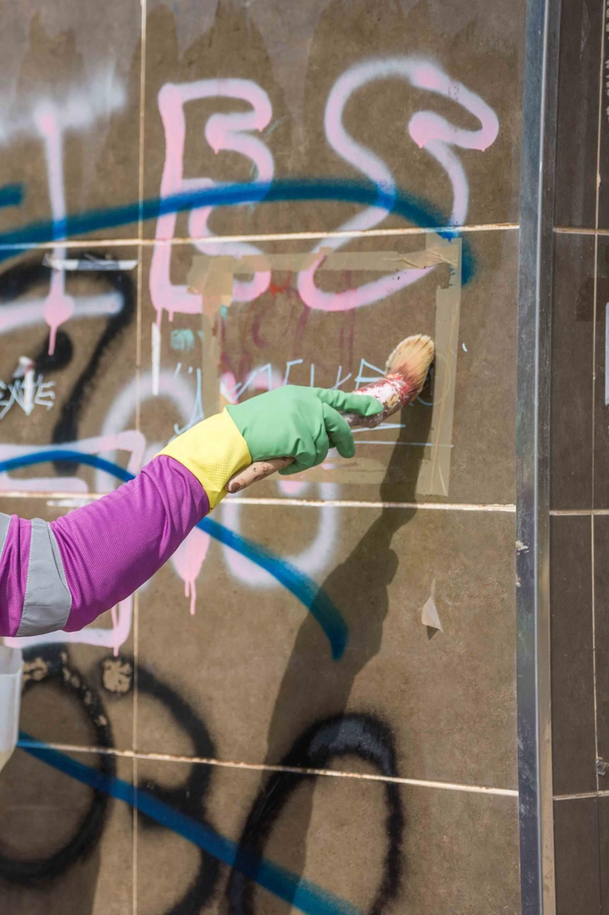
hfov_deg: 9.5
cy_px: 458
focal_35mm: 143
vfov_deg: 14.4
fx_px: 3631
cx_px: -16
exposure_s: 1/6400
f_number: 2.7
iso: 125
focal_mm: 95
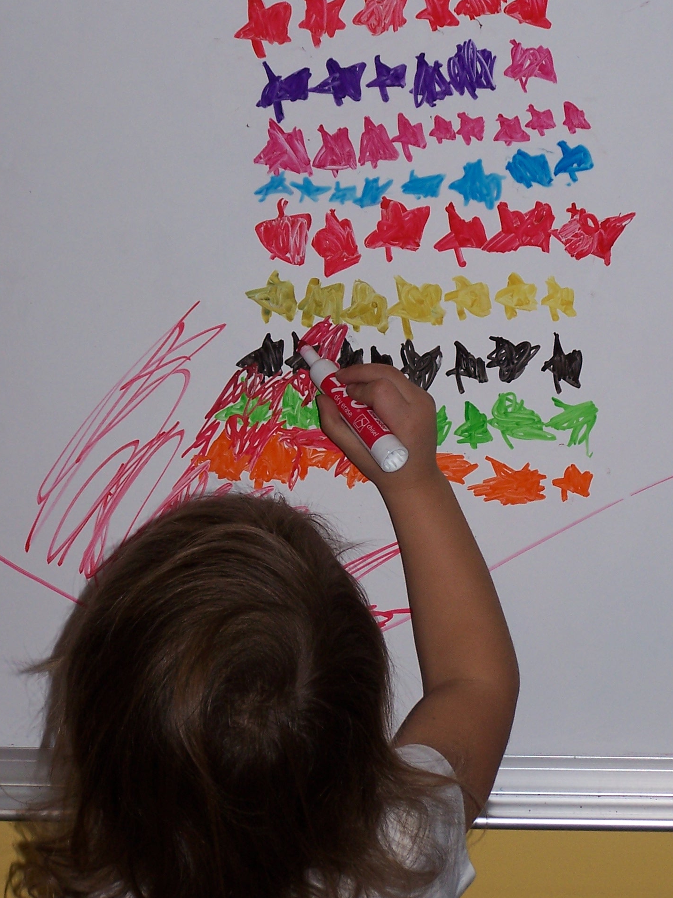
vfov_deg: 12.5
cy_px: 424
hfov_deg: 9.4
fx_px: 4096
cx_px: 388
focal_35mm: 158
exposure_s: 1/90
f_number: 3.2
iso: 80
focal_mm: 19.4
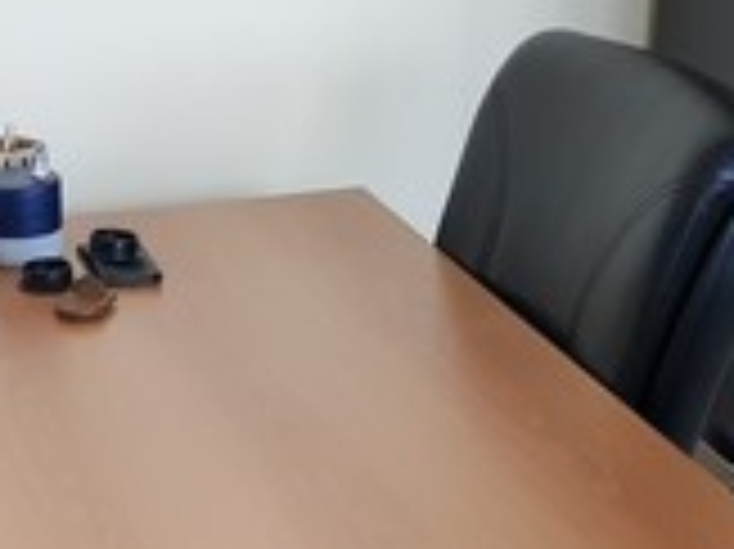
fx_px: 2034
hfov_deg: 20.1
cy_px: 832
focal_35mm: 96
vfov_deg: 14.3
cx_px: 104
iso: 200
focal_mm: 4.2
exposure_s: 1/11
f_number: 1.7
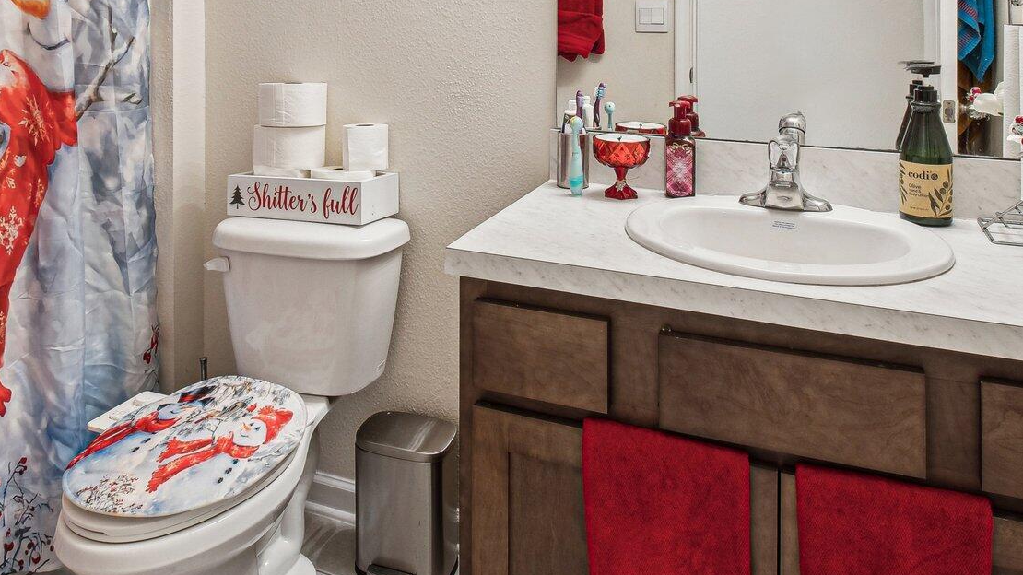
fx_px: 787
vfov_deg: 36.5
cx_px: 453
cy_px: 14
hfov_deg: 65.9
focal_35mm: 29
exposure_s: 1/8
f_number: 8
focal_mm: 10
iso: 400
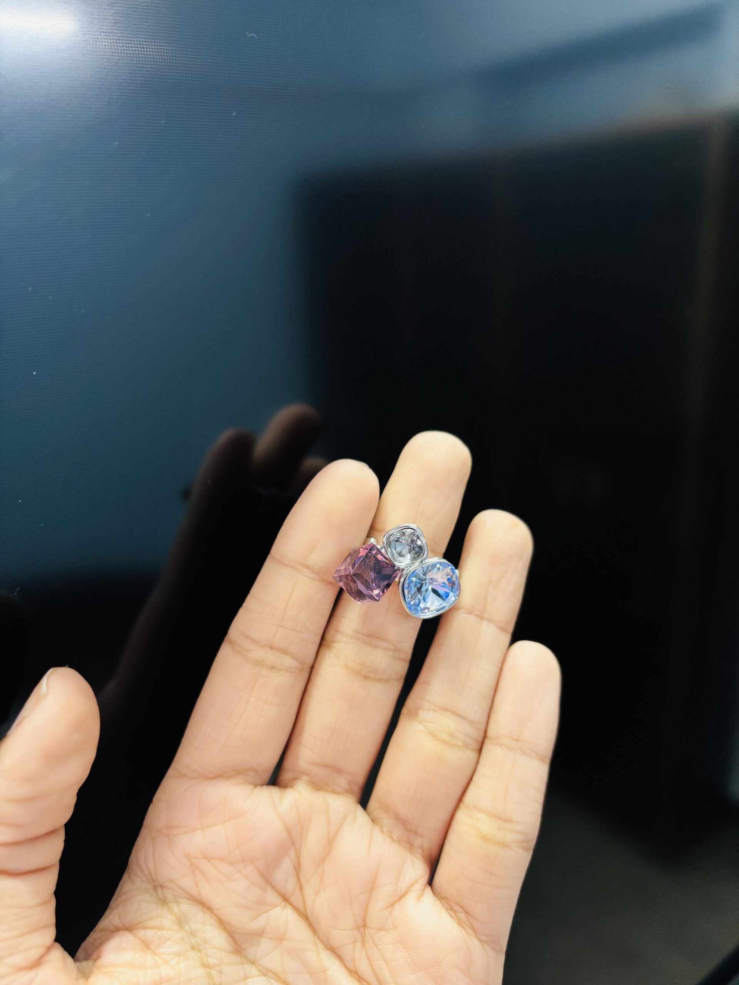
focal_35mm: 26
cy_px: 492
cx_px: 370
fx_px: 740
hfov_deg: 53.1
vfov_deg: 67.3
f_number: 1.6
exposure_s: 1/50
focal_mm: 5.96
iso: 160
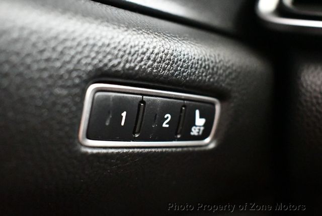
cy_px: 108
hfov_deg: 41.1
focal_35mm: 48
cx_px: 161
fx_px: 430
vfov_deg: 28.1
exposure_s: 1/60
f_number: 4
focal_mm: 24
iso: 12800
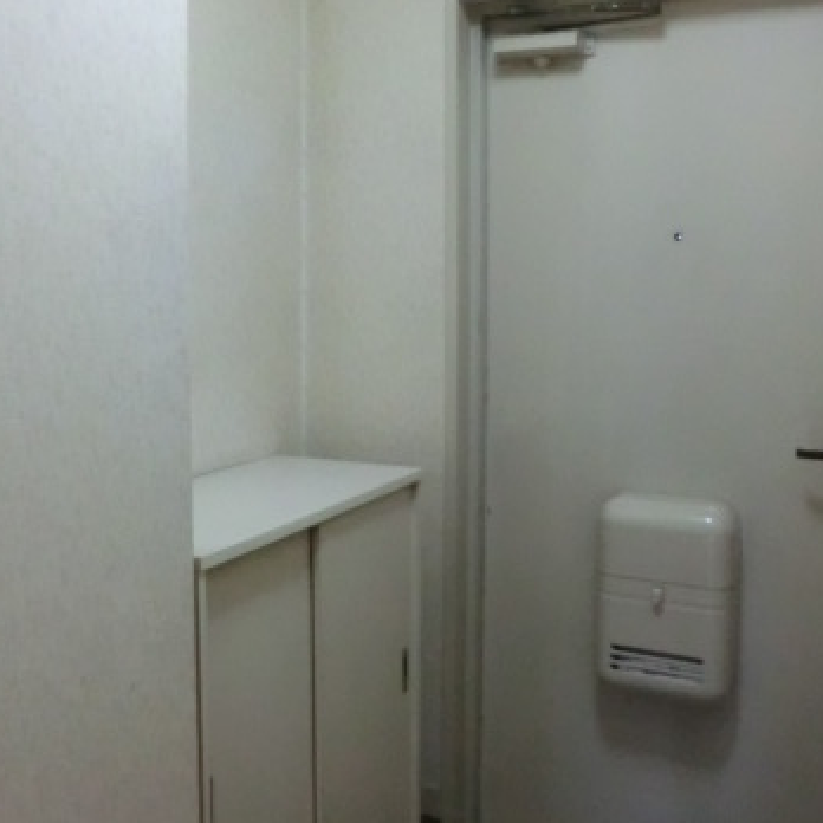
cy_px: 355
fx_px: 1049
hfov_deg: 42.6
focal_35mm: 39
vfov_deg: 42.7
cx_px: 326
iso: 800
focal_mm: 4.3
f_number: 3.2
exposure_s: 1/30
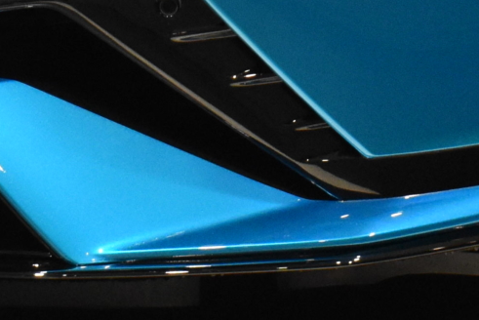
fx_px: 3017
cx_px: 393
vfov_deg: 6.0
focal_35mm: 227
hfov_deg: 9.1
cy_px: -152
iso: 2800
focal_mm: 29
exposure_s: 1/50
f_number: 8
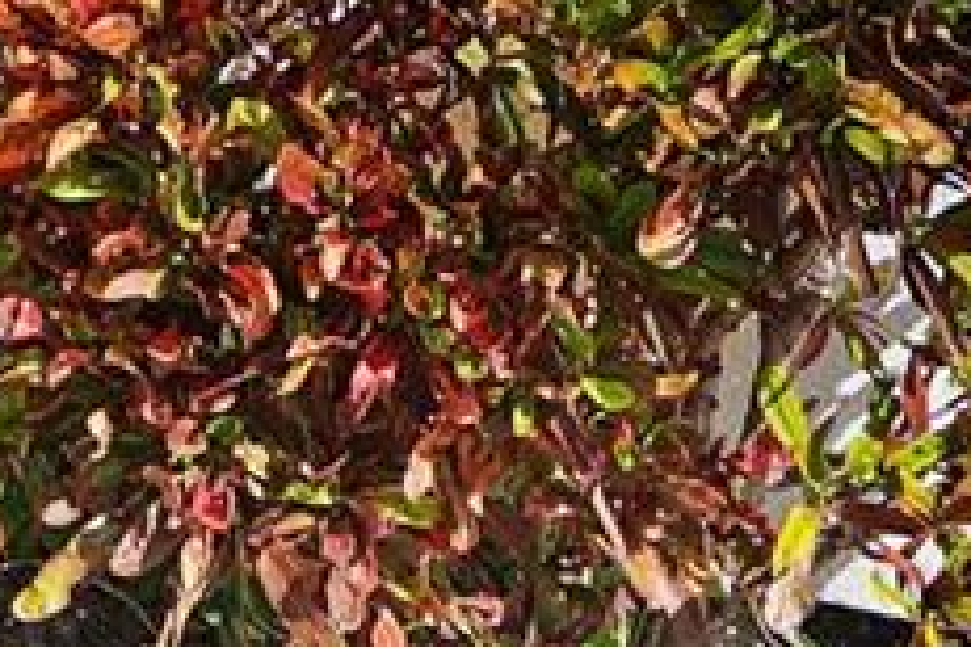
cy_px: -1328
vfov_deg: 9.5
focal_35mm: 111
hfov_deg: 17.1
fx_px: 2994
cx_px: -361
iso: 100
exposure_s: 1/500
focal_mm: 16
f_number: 5
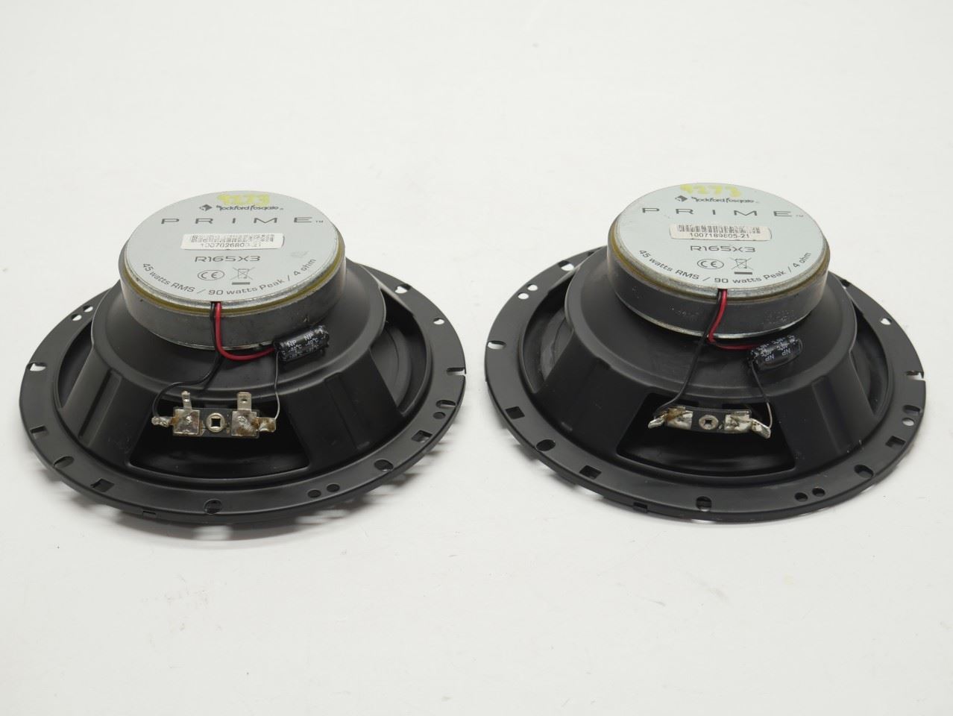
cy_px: 358
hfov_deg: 33.2
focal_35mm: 58
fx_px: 1598
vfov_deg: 25.3
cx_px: 476
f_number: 5.4
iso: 200
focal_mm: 29
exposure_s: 1/100
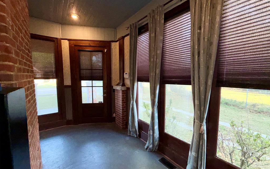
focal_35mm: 15
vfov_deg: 74.8
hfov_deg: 101.5
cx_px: 135
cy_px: 87
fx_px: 110
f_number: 2.2
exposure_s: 1/122
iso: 80
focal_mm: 2.22
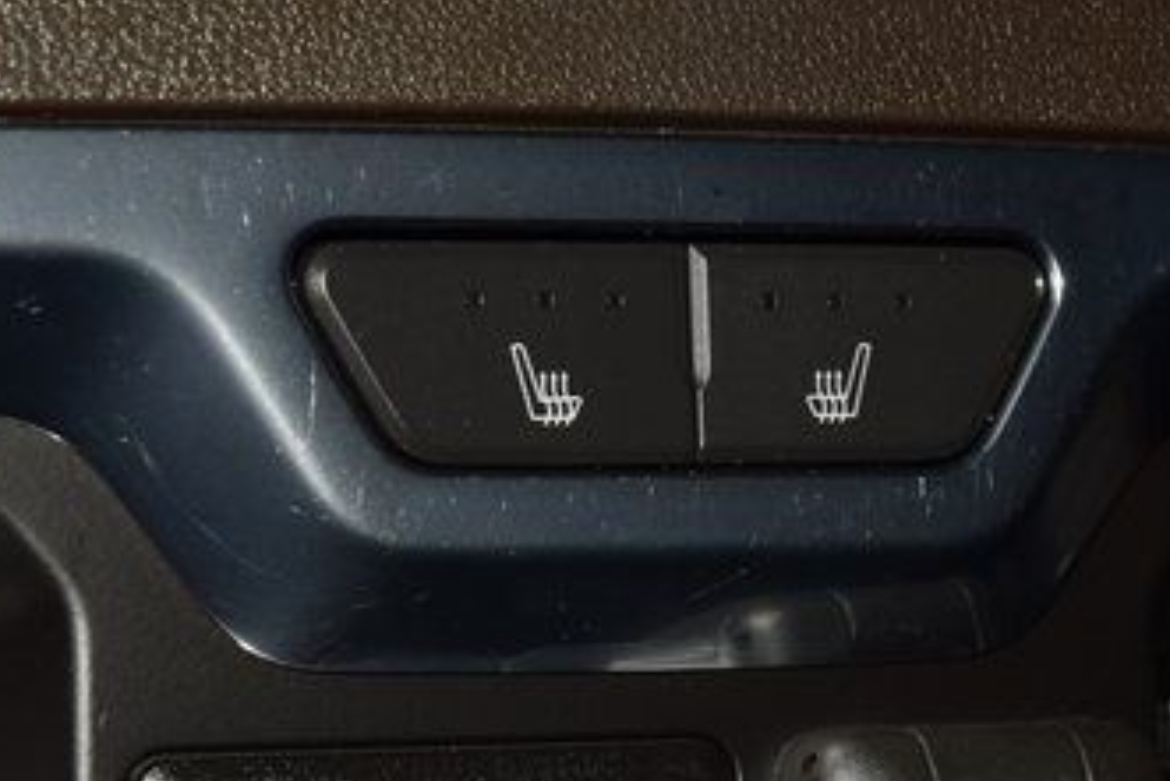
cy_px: 433
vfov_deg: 6.8
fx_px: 6600
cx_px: 686
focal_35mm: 203
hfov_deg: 10.1
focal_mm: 70
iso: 100
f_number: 8
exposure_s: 1/125
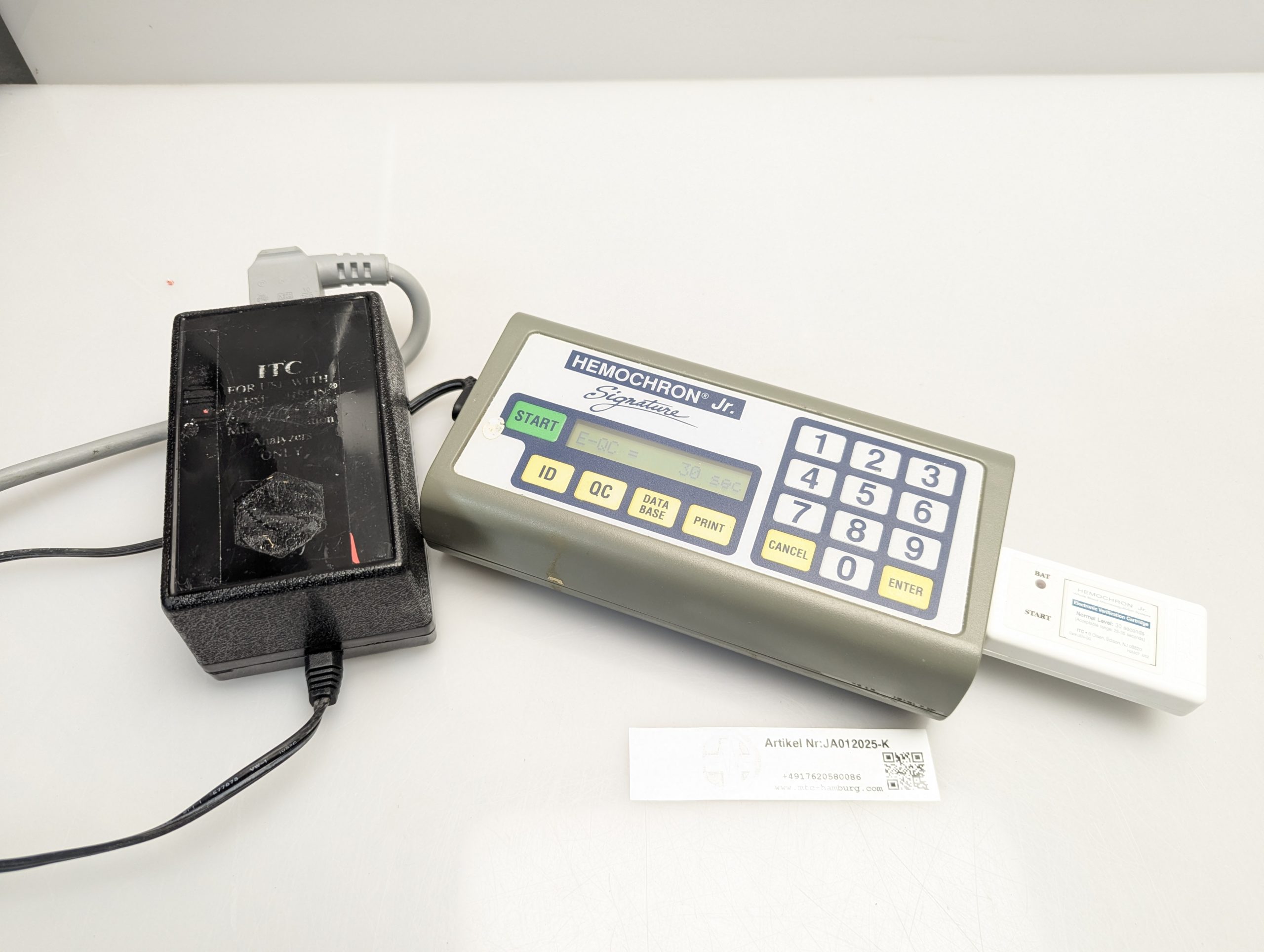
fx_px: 878
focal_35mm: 24
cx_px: 632
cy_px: 476
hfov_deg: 71.5
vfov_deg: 56.9
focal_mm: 6.81
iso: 219
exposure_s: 1/100
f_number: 1.85
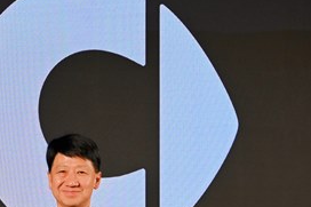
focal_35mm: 192
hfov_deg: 10.7
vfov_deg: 7.1
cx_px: 237
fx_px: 1658
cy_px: 293
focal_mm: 51
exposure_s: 1/160
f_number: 5.6
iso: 500
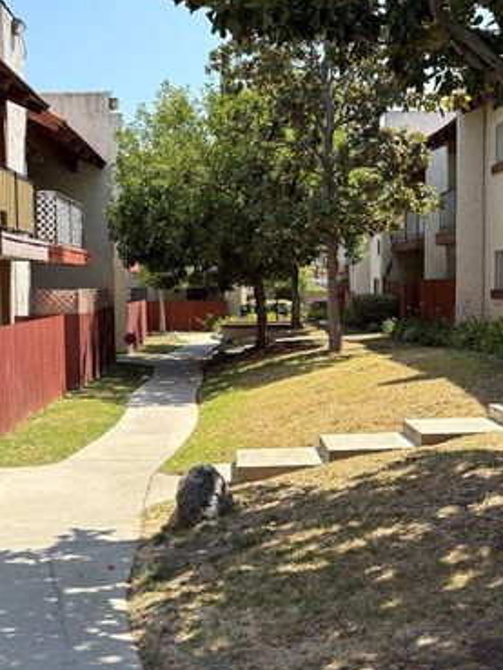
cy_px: 326
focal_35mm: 47
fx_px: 910
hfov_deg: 30.9
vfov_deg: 40.4
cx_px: 251
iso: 50
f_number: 1.6
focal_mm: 5.96
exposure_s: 1/1517
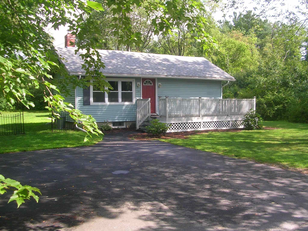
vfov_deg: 37.7
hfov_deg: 49.0
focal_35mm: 38
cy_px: 116
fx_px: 338
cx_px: 154
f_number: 2.8
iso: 50
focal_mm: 5.8
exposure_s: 1/305
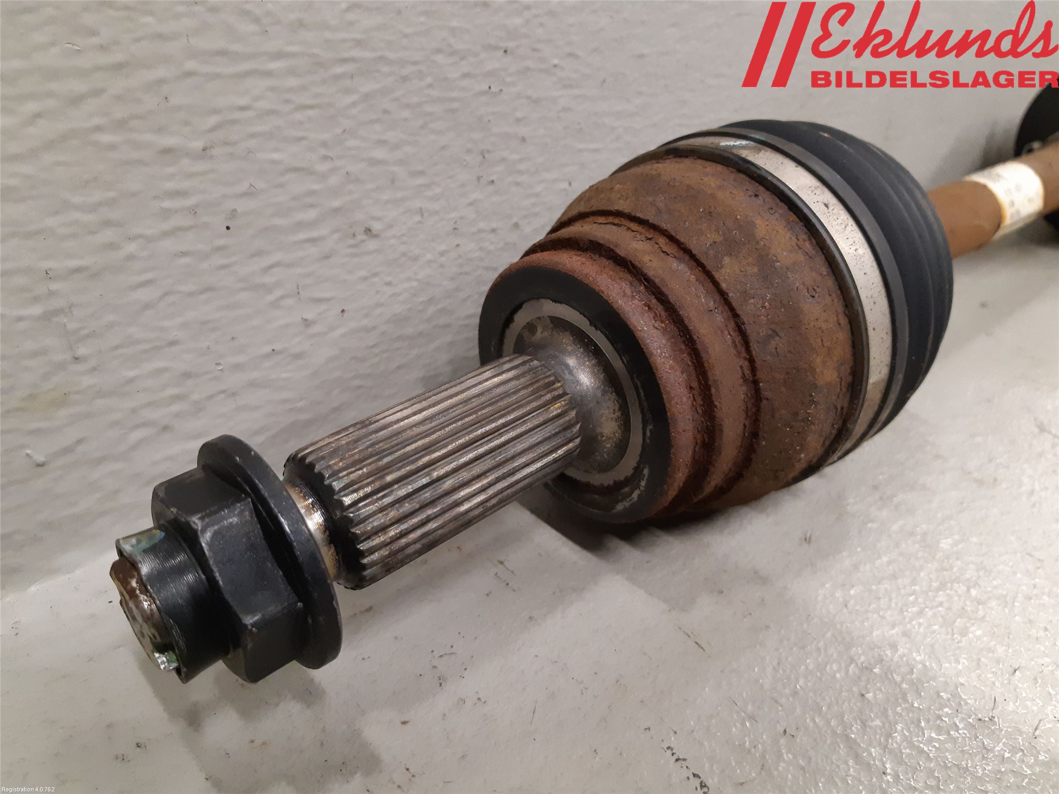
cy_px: 397
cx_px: 530
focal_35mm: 26
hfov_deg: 67.3
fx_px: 795
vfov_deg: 53.1
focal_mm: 3.93
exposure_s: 1/50
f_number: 1.7
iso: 320
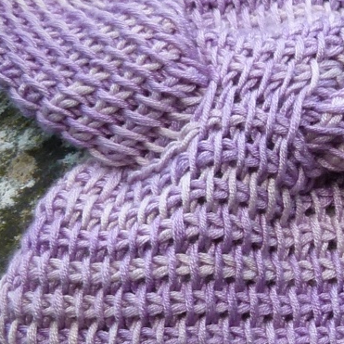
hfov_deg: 10.5
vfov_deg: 10.8
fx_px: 1821
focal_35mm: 162
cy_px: 268
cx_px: 472
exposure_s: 1/100
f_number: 3
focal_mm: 6.2
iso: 100
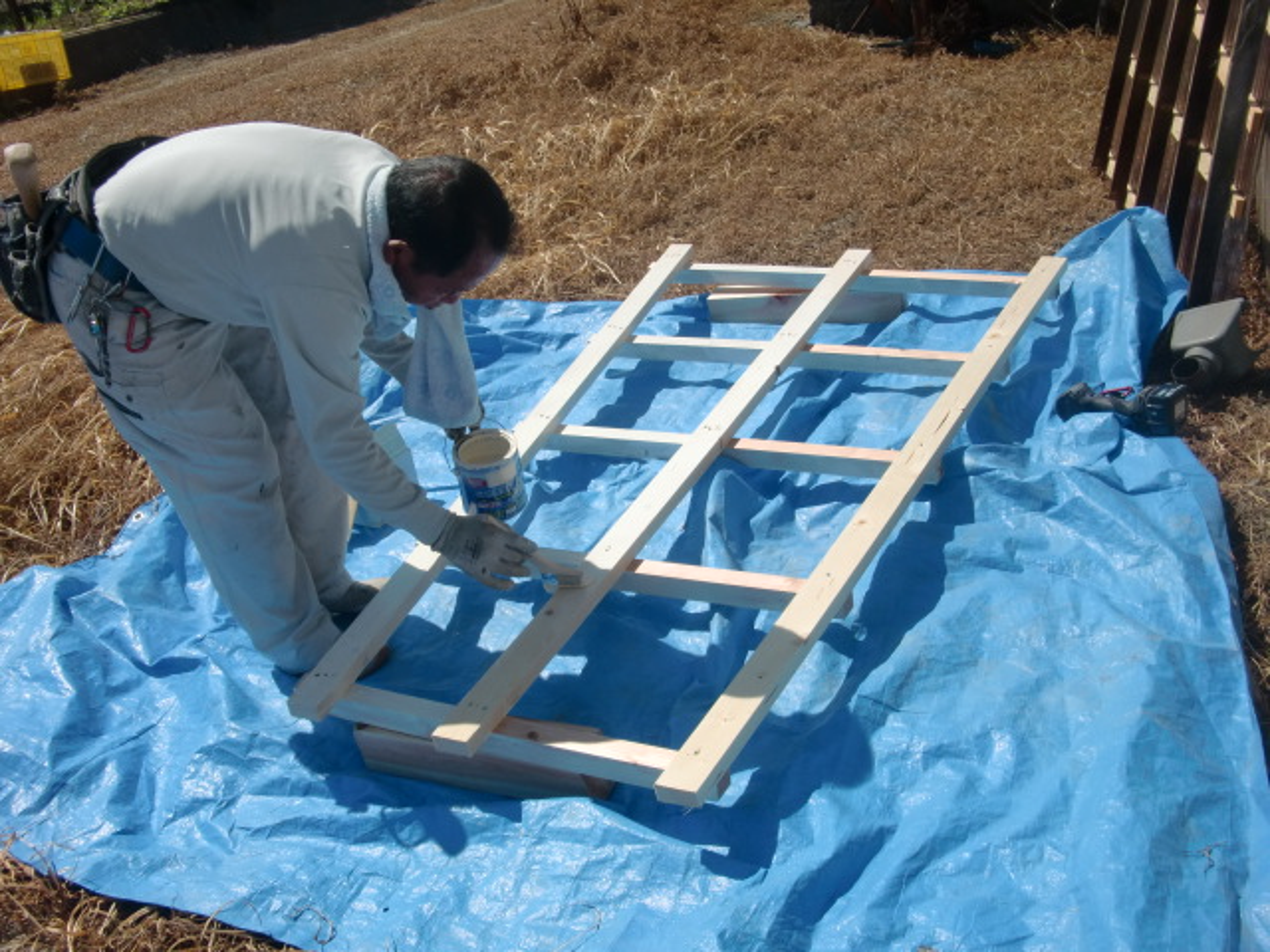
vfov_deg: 37.7
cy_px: 476
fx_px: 1394
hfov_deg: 49.0
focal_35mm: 38
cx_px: 635
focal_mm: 6.66
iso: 64
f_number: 3.9
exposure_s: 1/1000
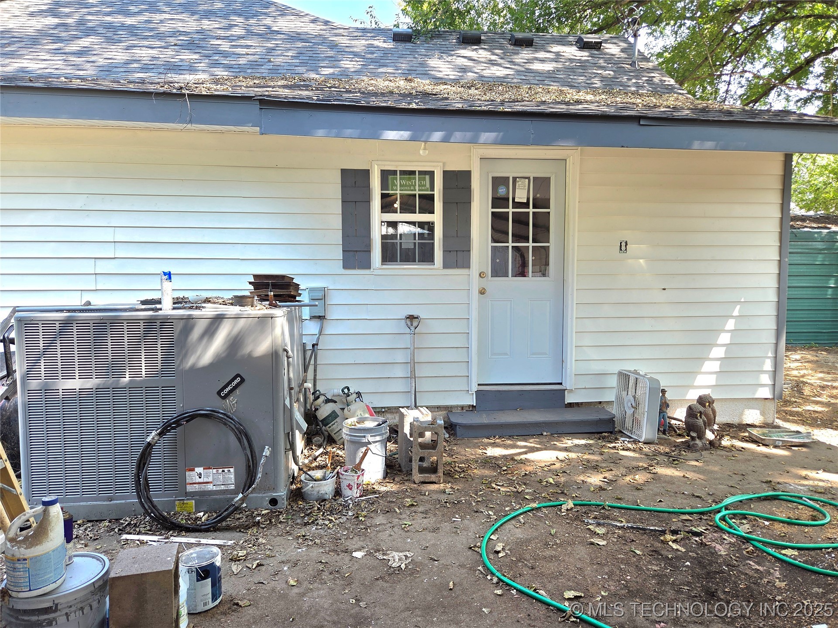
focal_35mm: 23
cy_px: 314
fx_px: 557
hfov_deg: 73.9
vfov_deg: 58.9
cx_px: 419
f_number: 1.8
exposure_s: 1/123
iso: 25
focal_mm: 5.4
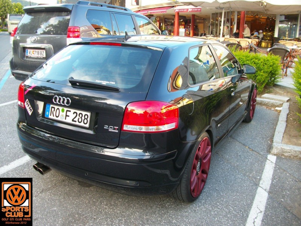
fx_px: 296
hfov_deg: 54.0
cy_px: 113
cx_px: 150
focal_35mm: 34
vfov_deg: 41.8
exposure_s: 1/45
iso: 80
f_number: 2.9
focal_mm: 5.7
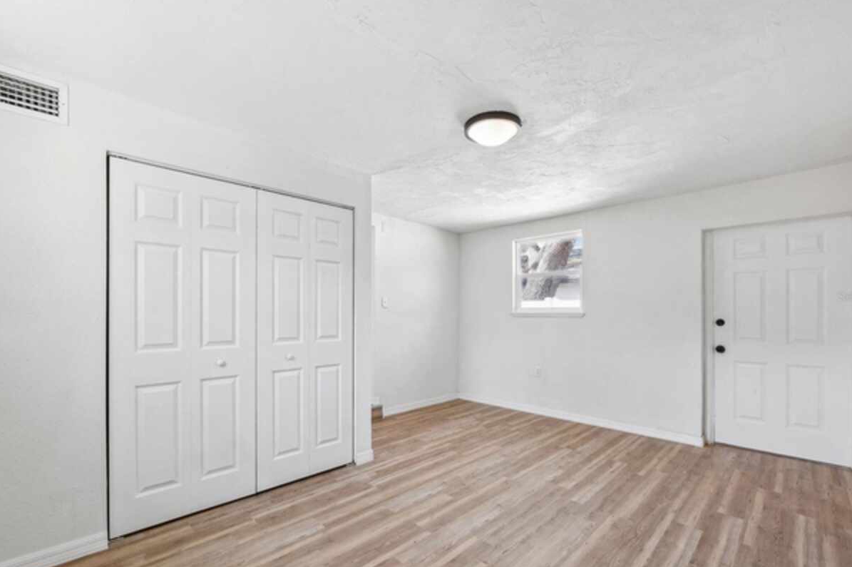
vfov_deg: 77.2
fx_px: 355
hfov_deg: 100.4
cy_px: 296
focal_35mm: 15
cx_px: 431
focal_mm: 14
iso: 400
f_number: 8
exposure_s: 1/30
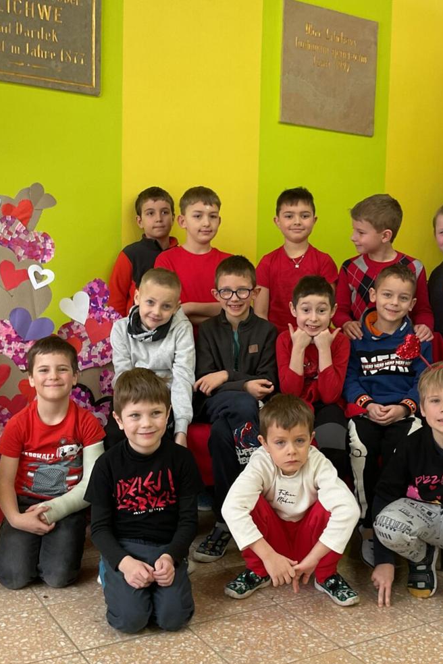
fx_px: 757
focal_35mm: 41
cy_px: 338
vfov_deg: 47.4
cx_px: 243
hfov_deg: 32.6
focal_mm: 3
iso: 64
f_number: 1.8
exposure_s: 1/50
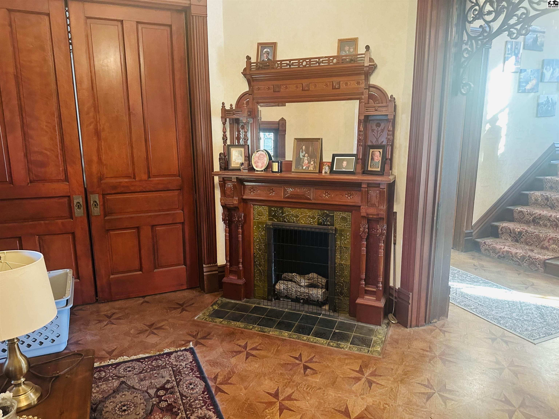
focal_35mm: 24
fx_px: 388
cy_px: 210
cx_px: 280
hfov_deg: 71.6
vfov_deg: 56.8
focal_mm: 6.86
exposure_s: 1/60
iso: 500
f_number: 1.78
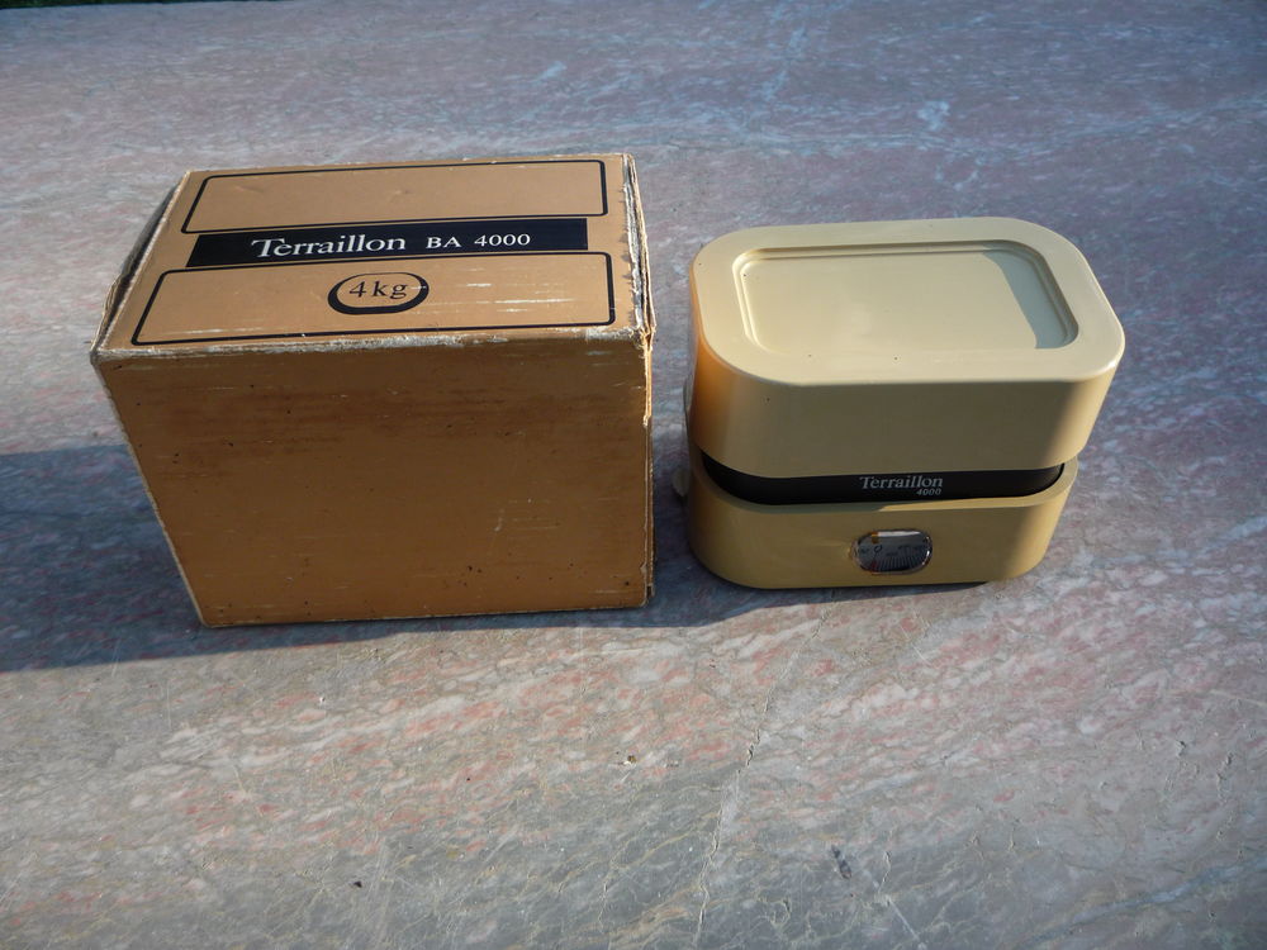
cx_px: 634
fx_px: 1098
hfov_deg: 60.0
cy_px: 475
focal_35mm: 30
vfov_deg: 46.8
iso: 100
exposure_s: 1/200
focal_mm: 5.2
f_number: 4
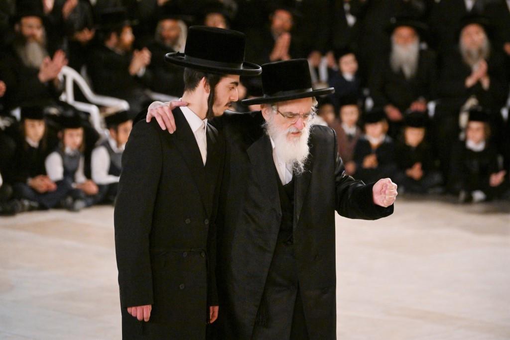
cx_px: 255
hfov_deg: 15.2
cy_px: 170
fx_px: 1913
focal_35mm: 135
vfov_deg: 10.2
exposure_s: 1/400
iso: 1600
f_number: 2.8
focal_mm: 135
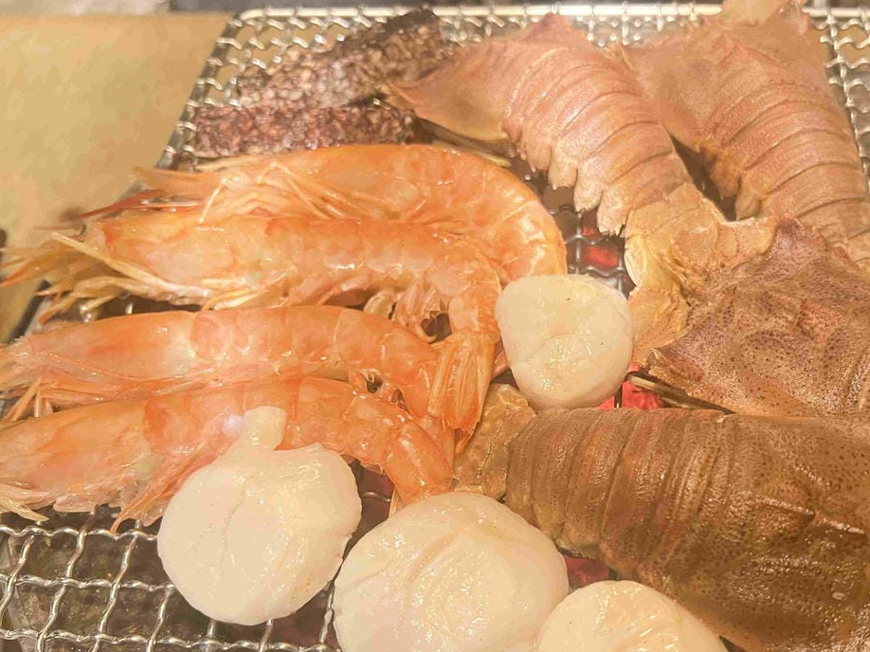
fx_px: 854
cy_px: 408
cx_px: 565
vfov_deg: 41.5
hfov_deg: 53.1
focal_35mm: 34
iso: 500
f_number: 1.5
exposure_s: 1/40
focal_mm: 5.7
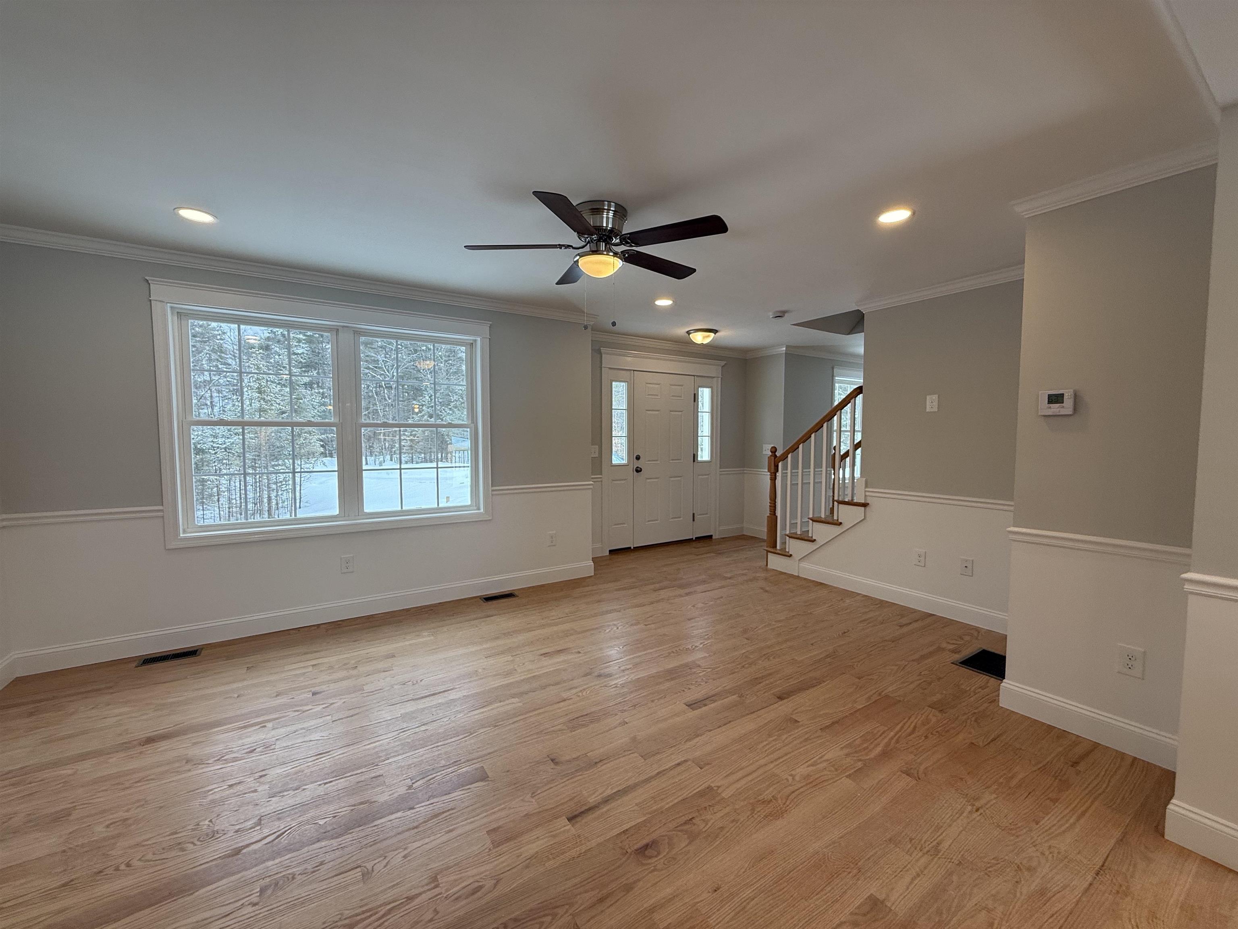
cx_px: 619
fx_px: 501
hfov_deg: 102.1
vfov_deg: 85.7
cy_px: 464
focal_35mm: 14
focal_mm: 2.22
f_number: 2.2
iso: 64
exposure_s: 1/130
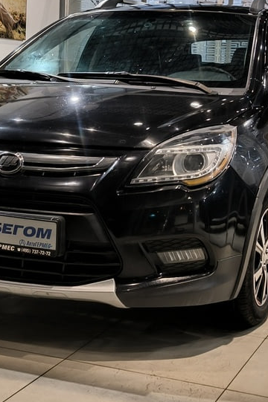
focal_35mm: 71
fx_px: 794
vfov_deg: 28.4
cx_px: 117
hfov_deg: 19.2
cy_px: 158
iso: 400
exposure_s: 1/100
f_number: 1.9
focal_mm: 6.92
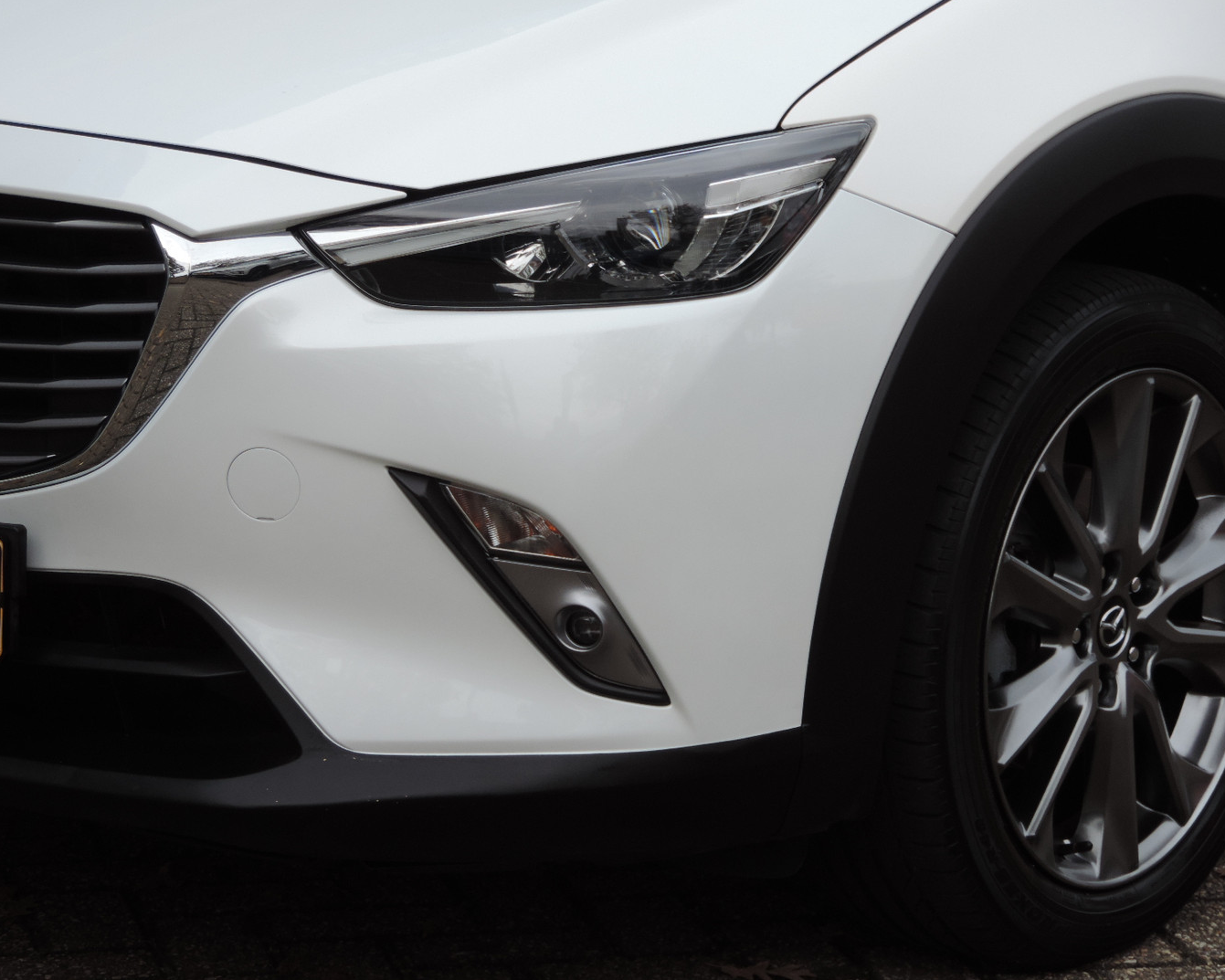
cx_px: 624
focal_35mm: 152
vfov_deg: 10.2
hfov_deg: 12.7
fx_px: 5511
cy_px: 489
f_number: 4.4
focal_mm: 25.8
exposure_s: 1/200
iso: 80
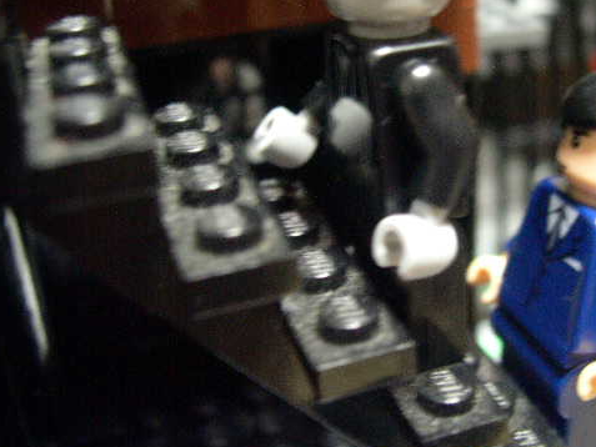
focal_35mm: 51
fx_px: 878
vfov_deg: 28.4
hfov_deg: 37.2
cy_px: 156
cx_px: 387
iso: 400
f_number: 2.8
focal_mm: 8
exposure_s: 1/1.7
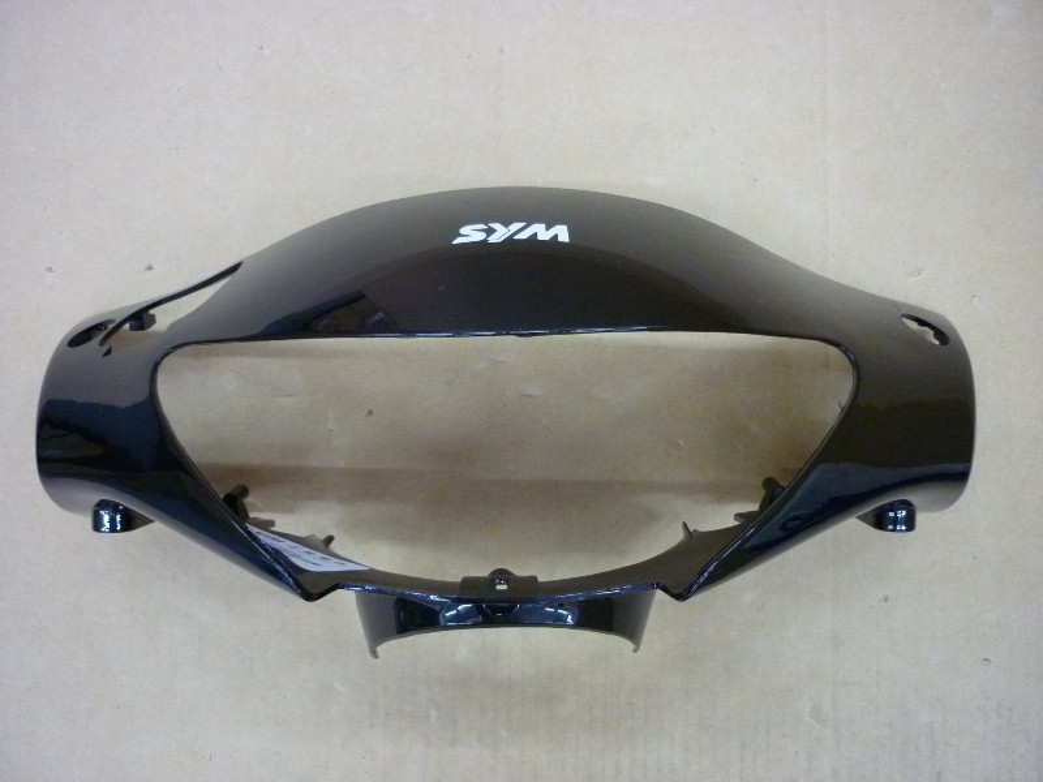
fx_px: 994
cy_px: 391
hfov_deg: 55.4
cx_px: 522
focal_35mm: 33
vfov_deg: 42.9
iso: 400
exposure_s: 1/20
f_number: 2.8
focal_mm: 5.5
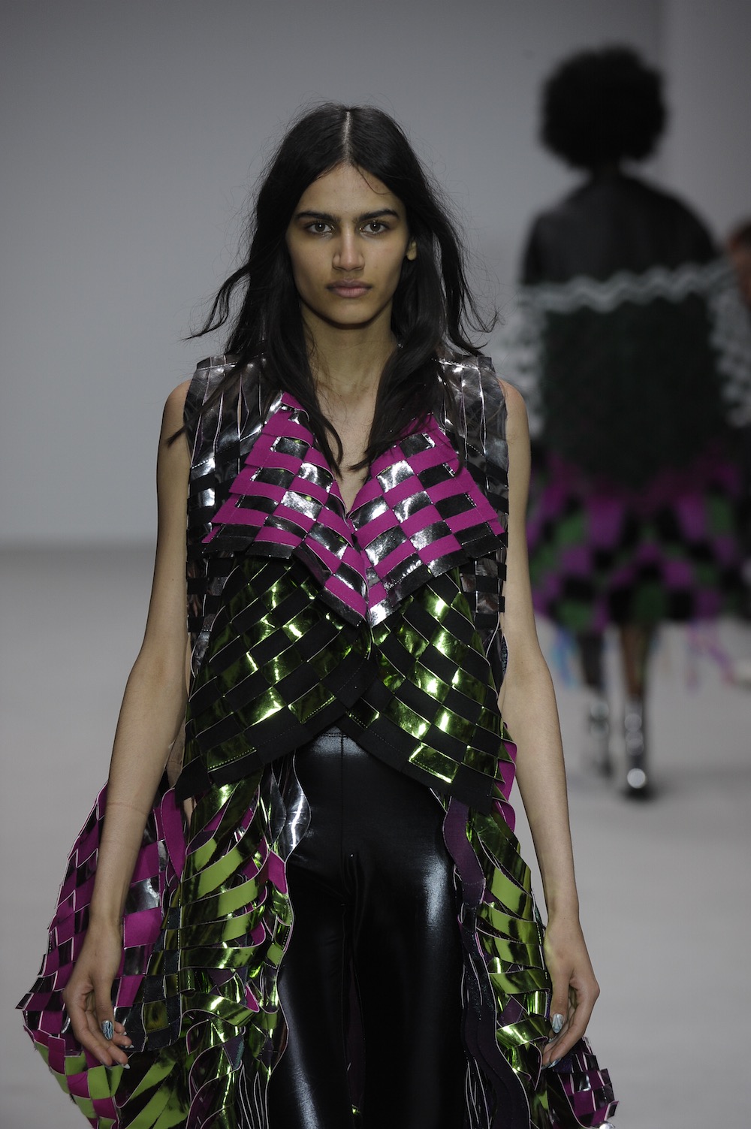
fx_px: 6267
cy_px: 564
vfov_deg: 10.3
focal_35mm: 200
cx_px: 376
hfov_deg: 6.9
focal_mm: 200
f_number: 5
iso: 1000
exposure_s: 1/500
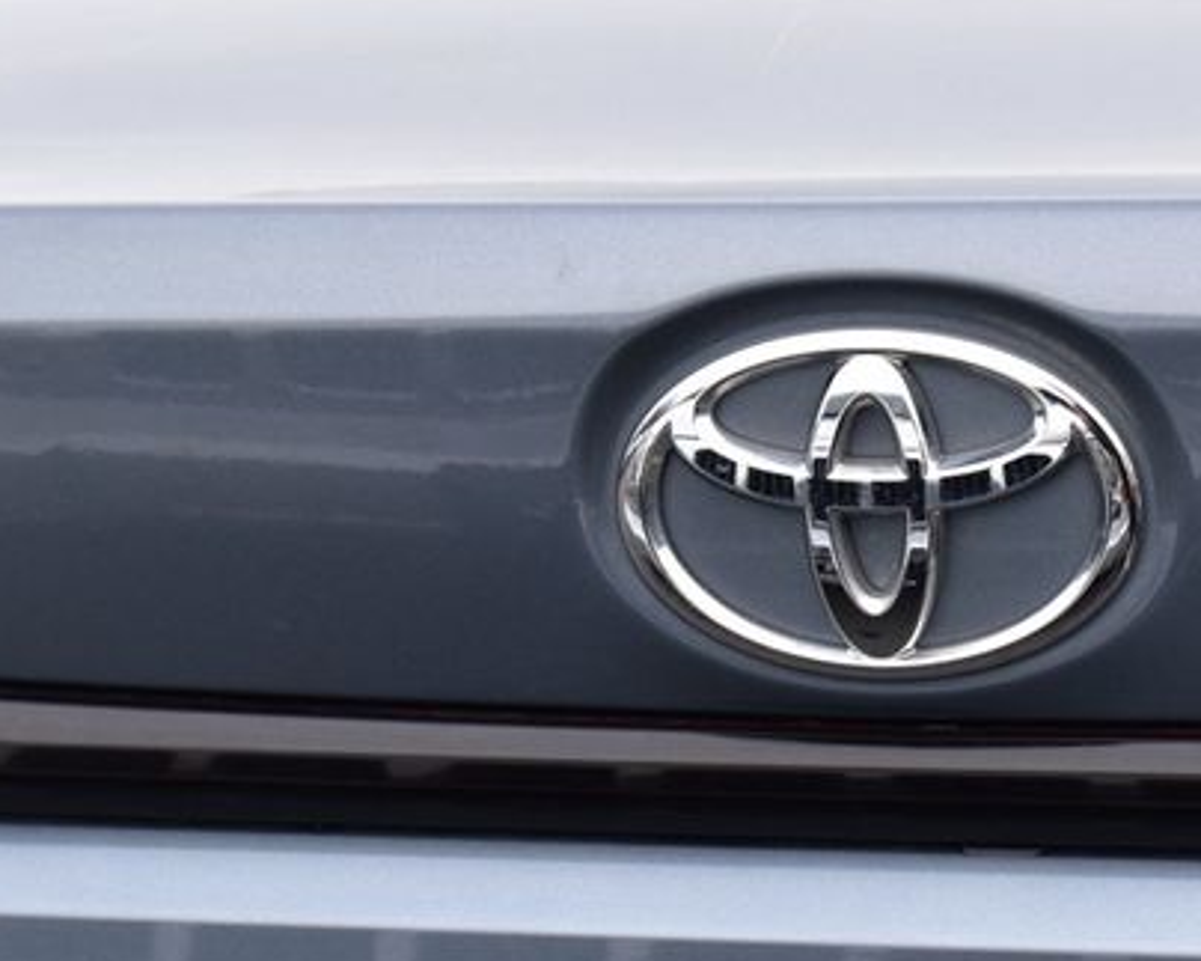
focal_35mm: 123
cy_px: 565
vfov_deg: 12.6
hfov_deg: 15.6
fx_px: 4362
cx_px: 820
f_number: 8
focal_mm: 55
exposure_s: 1/80
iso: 400
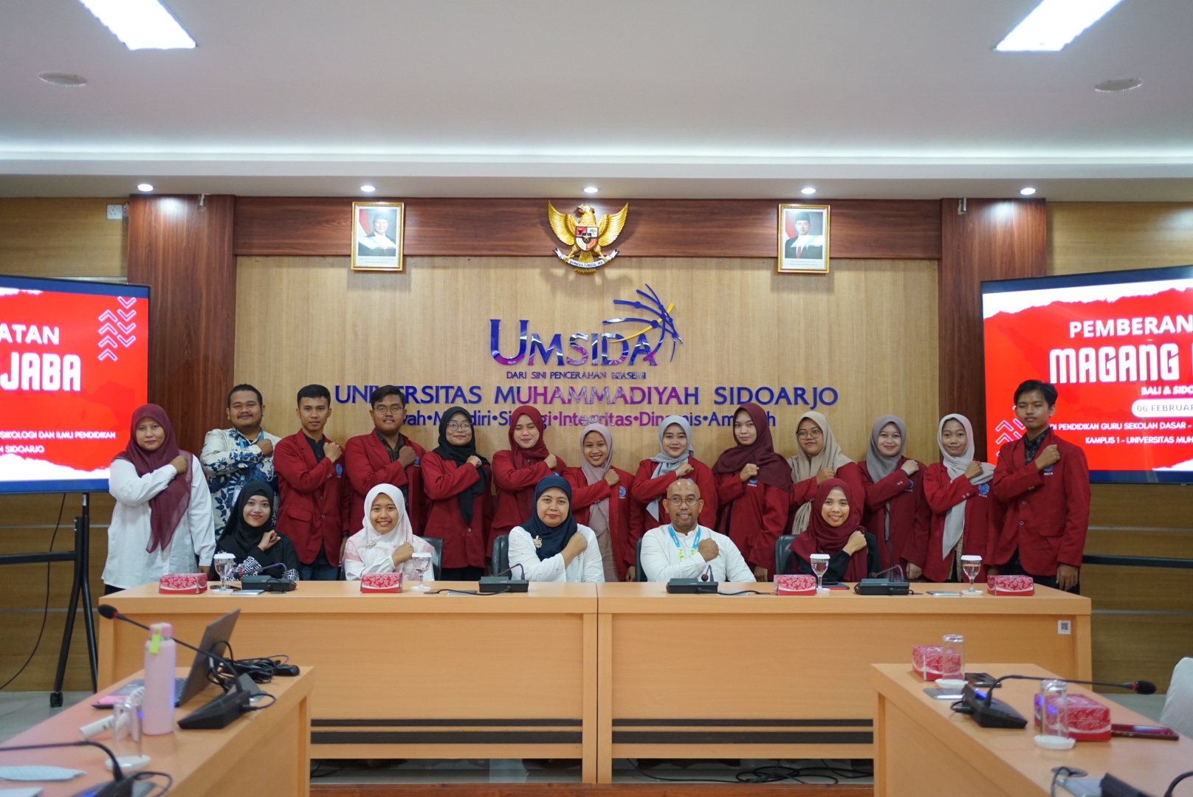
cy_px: 398
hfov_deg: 54.4
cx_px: 596
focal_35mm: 35
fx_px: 1161
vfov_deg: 37.9
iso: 1600
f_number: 1.8
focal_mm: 35
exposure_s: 1/100
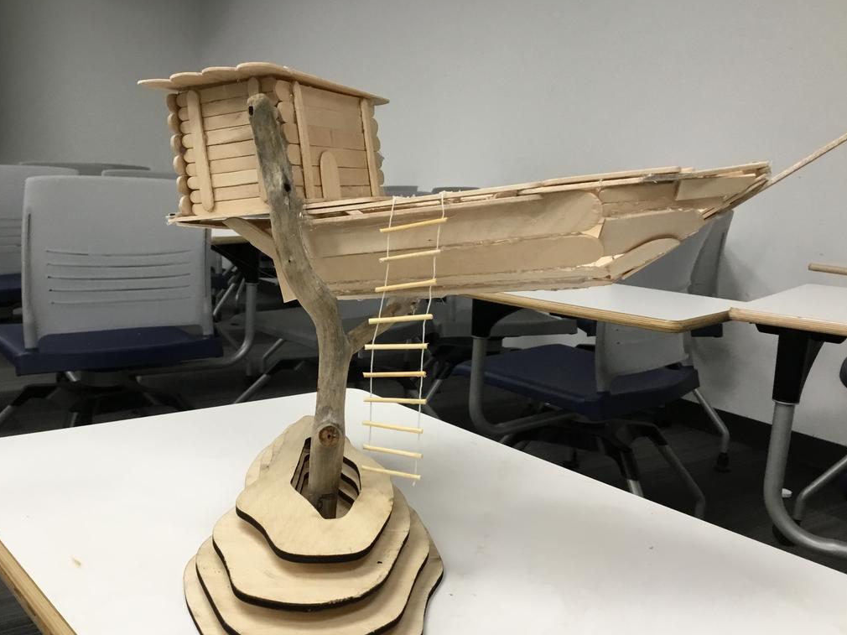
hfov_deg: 52.6
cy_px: 349
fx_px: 856
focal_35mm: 35
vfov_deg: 40.6
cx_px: 392
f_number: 2.4
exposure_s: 1/30
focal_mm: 3.3
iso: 40
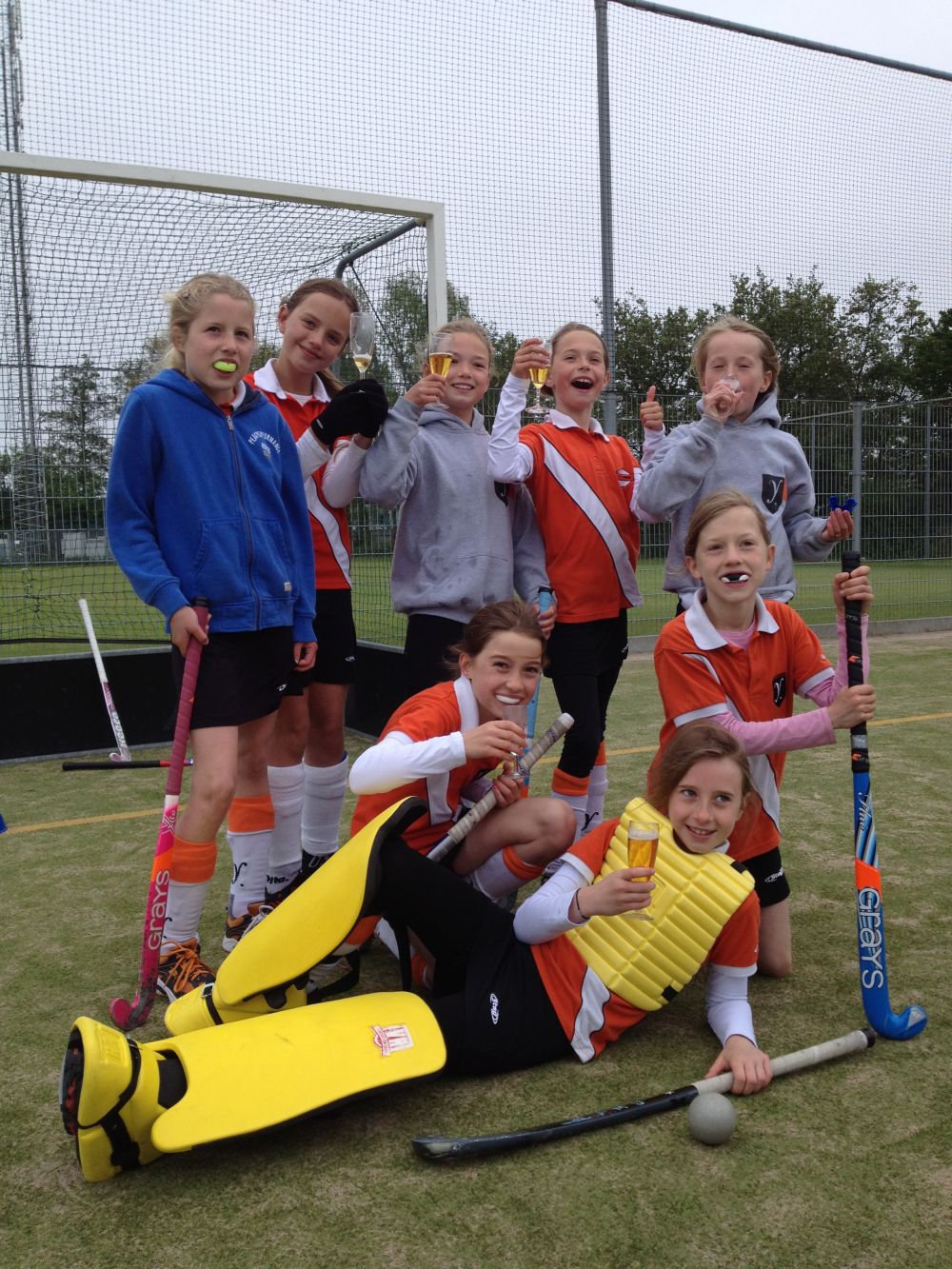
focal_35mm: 35
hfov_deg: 40.7
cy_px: 634
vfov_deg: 52.6
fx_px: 1283
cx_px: 476
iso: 64
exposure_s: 1/365
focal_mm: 4.28
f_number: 2.4
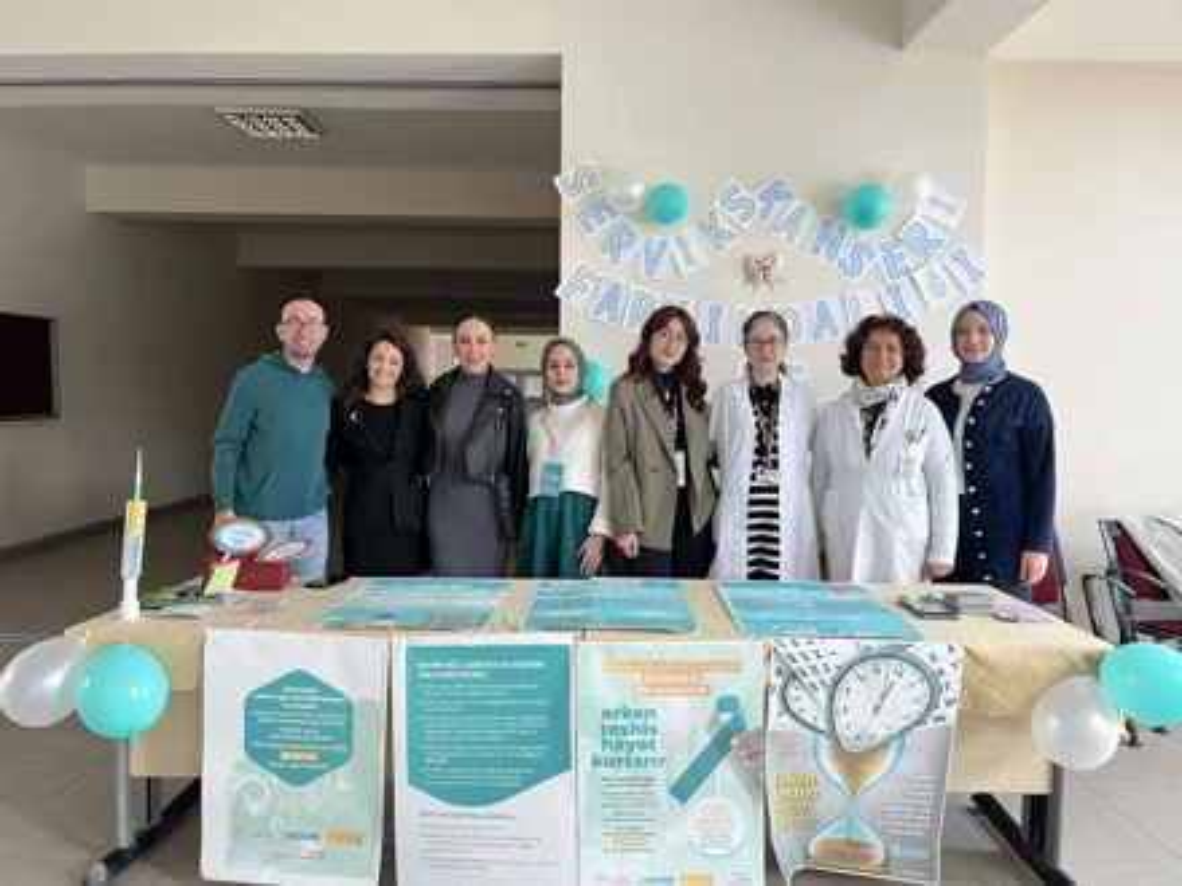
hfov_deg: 67.3
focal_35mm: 26
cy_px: 443
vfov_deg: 53.1
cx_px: 591
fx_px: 888
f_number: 1.6
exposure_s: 1/50
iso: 100
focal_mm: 5.1
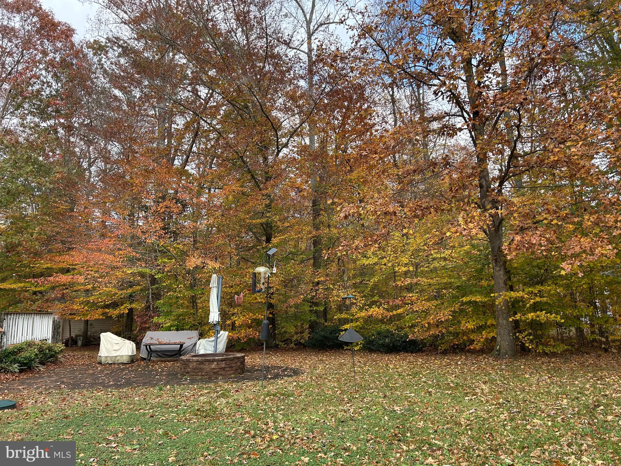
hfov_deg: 67.3
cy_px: 233
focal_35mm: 26
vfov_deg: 53.1
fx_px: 466
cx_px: 310
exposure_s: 1/558
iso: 50
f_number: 1.5
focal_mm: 5.7
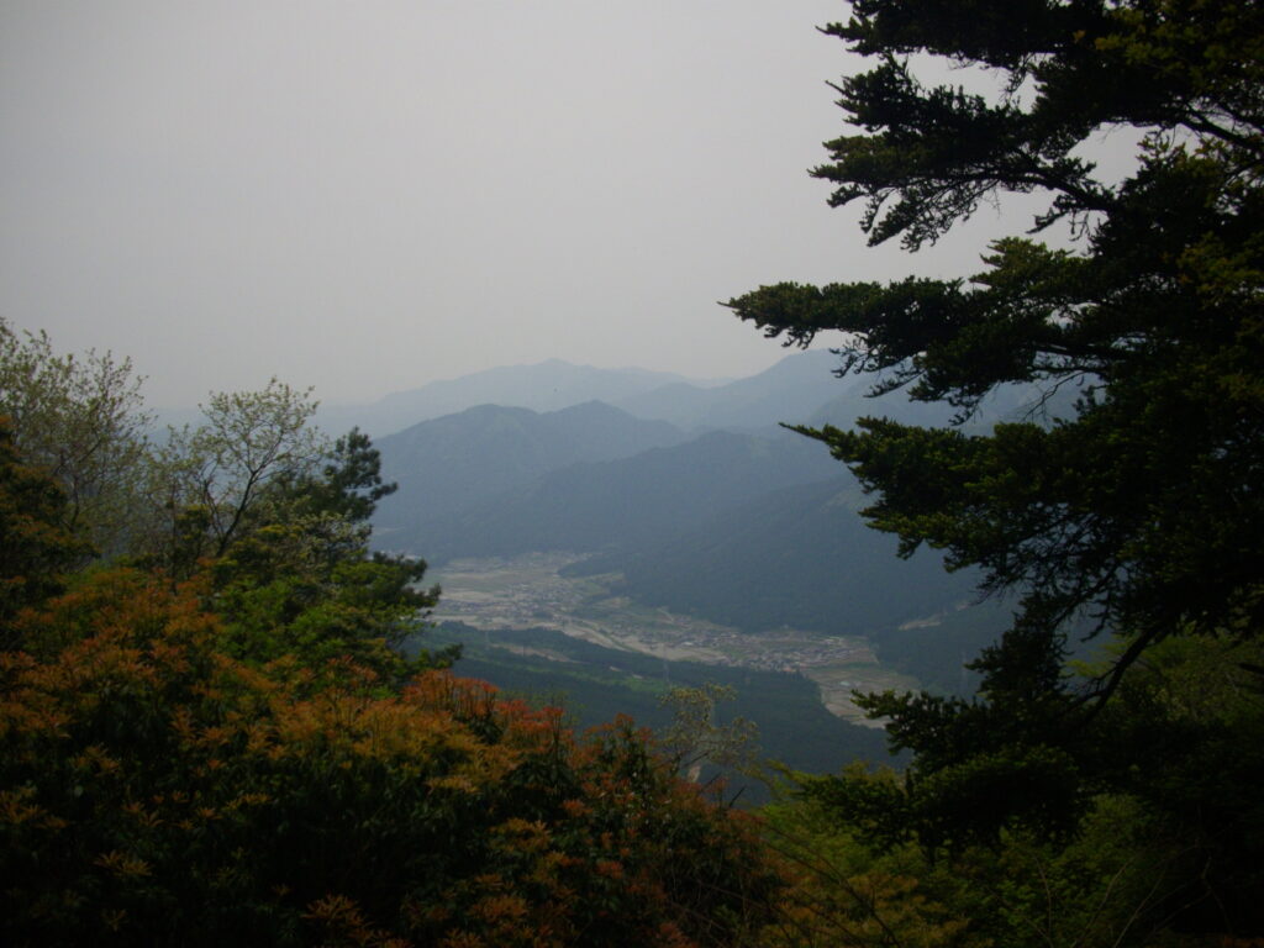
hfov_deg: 50.1
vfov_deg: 38.7
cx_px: 632
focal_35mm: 37
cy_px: 474
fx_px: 1351
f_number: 5.6
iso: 100
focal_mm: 6.2
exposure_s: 1/800
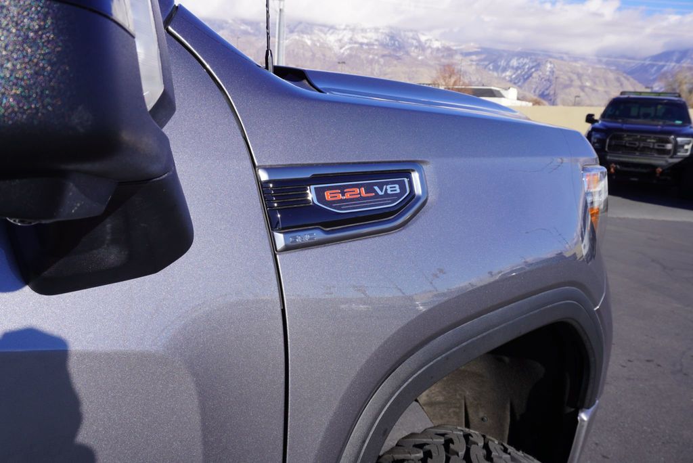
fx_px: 578
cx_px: 346
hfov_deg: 61.9
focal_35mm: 30
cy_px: 232
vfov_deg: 43.7
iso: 100
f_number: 9
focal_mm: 20
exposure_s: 1/125
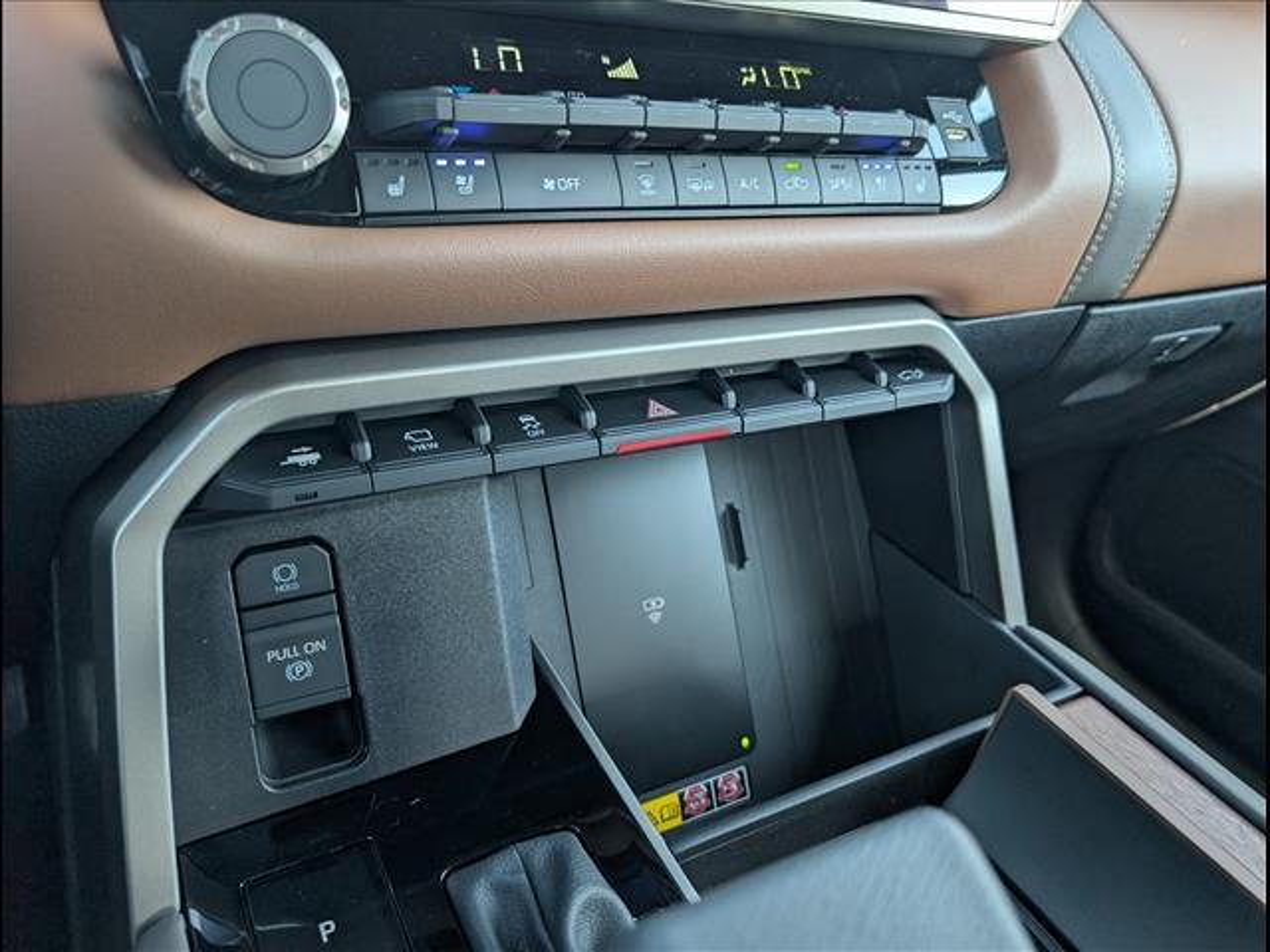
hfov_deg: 71.6
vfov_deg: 56.8
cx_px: 635
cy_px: 476
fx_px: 881
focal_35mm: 24
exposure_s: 1/200
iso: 226
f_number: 1.68
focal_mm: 6.9
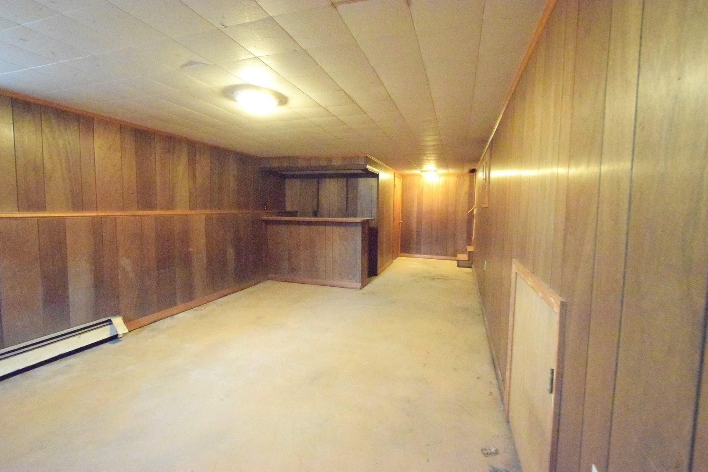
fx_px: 295
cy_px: 236
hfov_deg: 100.4
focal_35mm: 15
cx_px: 354
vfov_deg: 77.3
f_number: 8
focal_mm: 10
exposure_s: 1/60
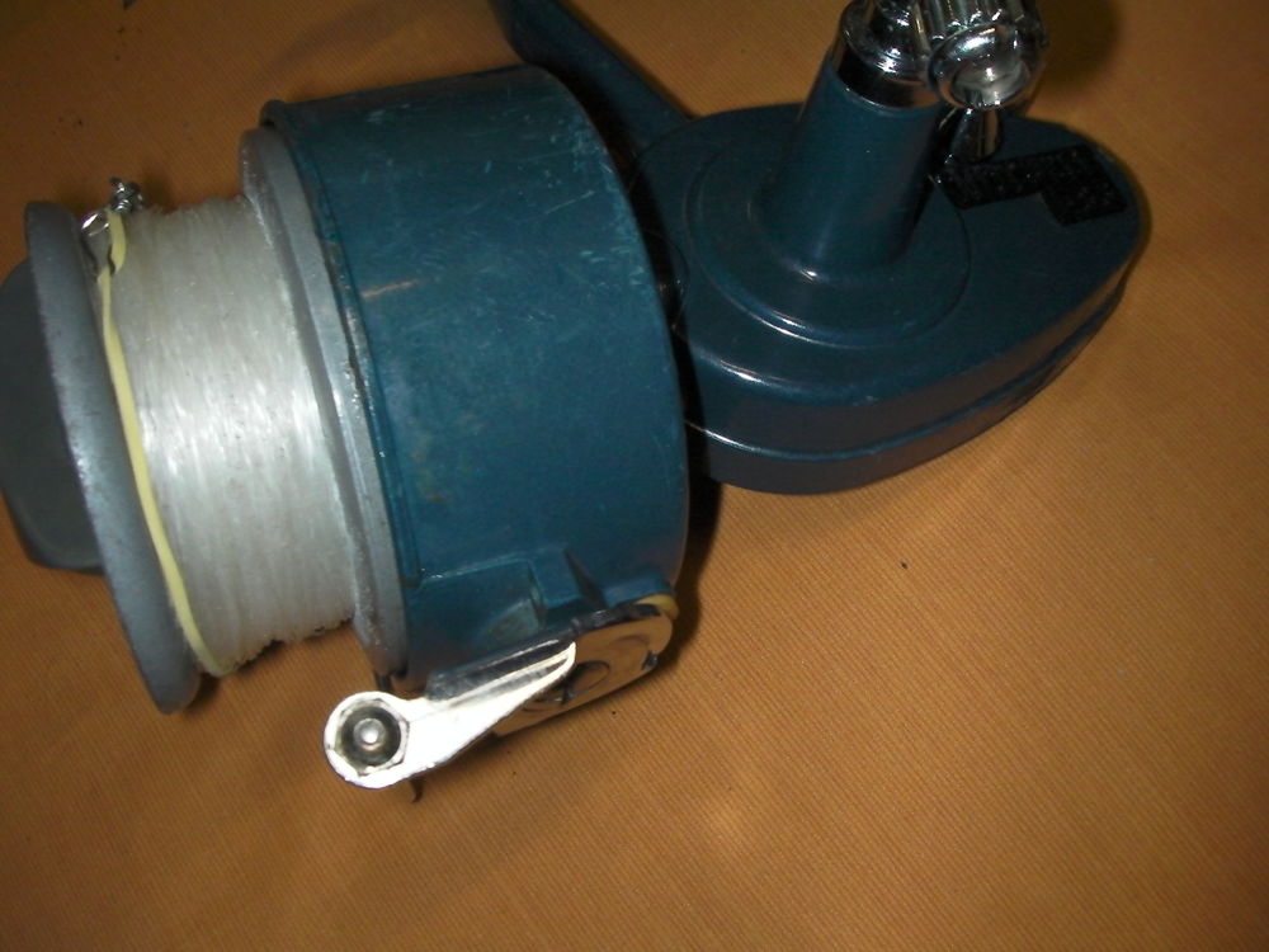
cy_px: 476
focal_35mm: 38
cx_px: 634
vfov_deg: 37.7
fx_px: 1393
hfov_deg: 49.0
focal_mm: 6.3
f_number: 5.6
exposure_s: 1/30
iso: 200
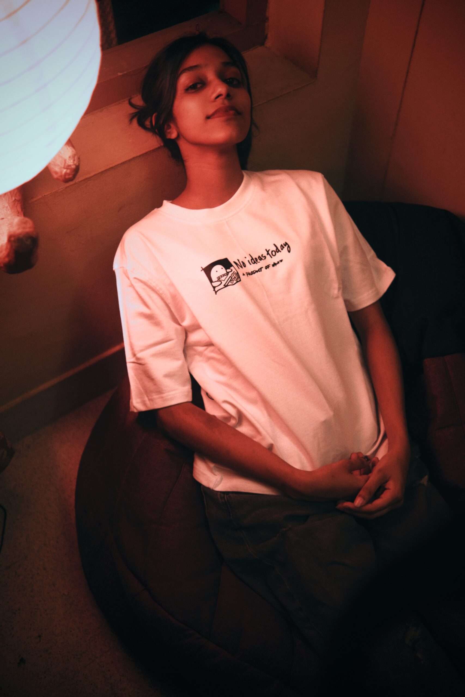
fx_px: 678
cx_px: 232
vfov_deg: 54.4
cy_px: 348
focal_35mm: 35
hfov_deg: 37.9
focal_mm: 23
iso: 500
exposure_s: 1/40
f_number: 1.4
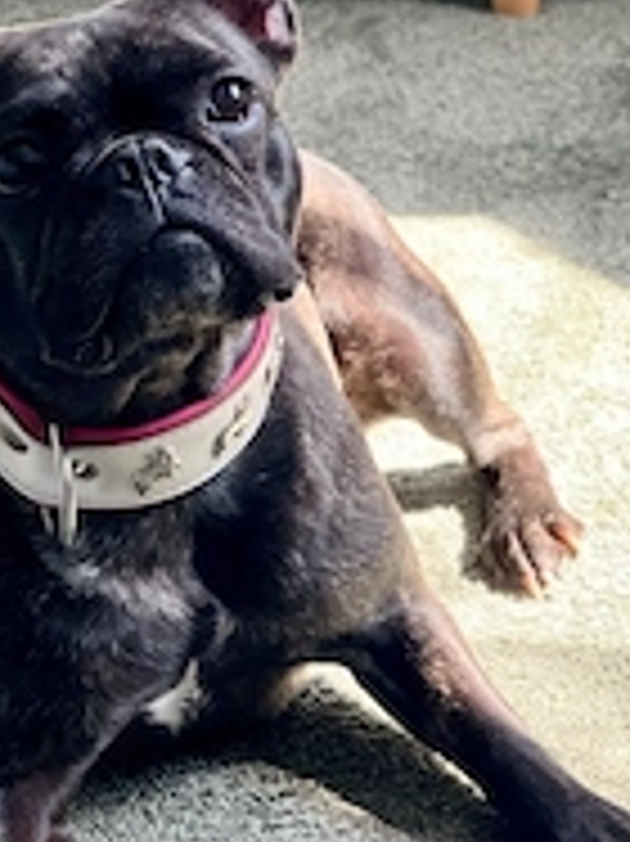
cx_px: 234
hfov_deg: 9.0
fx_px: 4009
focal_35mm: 165
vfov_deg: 12.0
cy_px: 401
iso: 250
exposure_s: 1/78
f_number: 2.8
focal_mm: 9
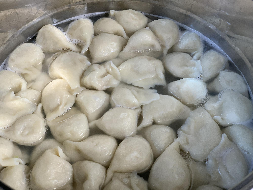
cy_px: 95
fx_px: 380
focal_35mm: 52
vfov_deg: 28.0
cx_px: 126
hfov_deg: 36.8
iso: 125
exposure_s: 1/103
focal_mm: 6
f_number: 2.4
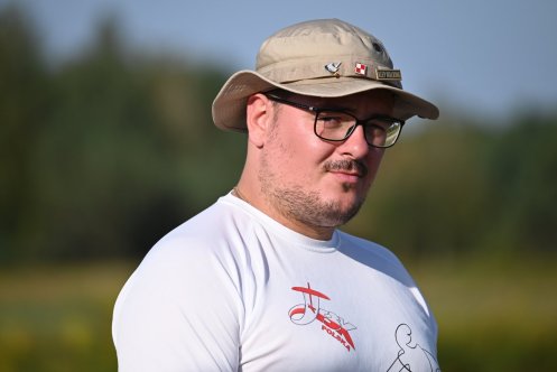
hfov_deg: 5.2
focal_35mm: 400
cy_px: 186
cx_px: 278
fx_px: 6192
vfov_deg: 3.4
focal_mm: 400
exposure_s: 1/3200
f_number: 7.1
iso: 640
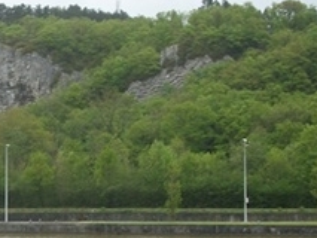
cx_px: 19
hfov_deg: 21.2
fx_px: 825
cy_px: 192
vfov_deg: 16.3
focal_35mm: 90
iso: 80
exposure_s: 1/40
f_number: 8.8
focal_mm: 5.7
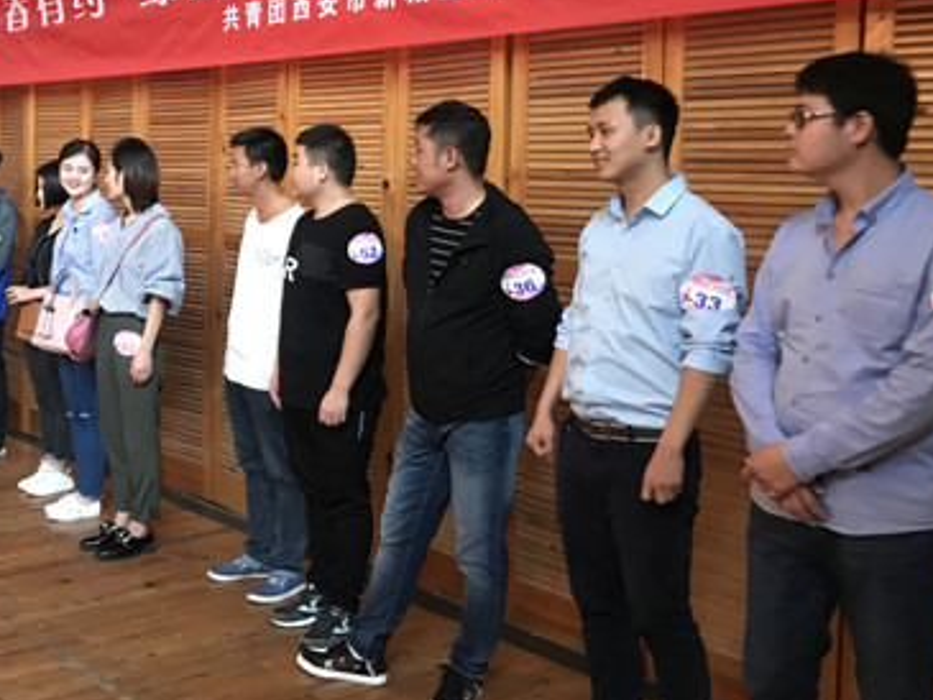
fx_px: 1240
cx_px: 212
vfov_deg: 31.3
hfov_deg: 39.9
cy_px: 230
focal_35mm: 46
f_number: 1.8
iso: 100
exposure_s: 1/10
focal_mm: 3.99
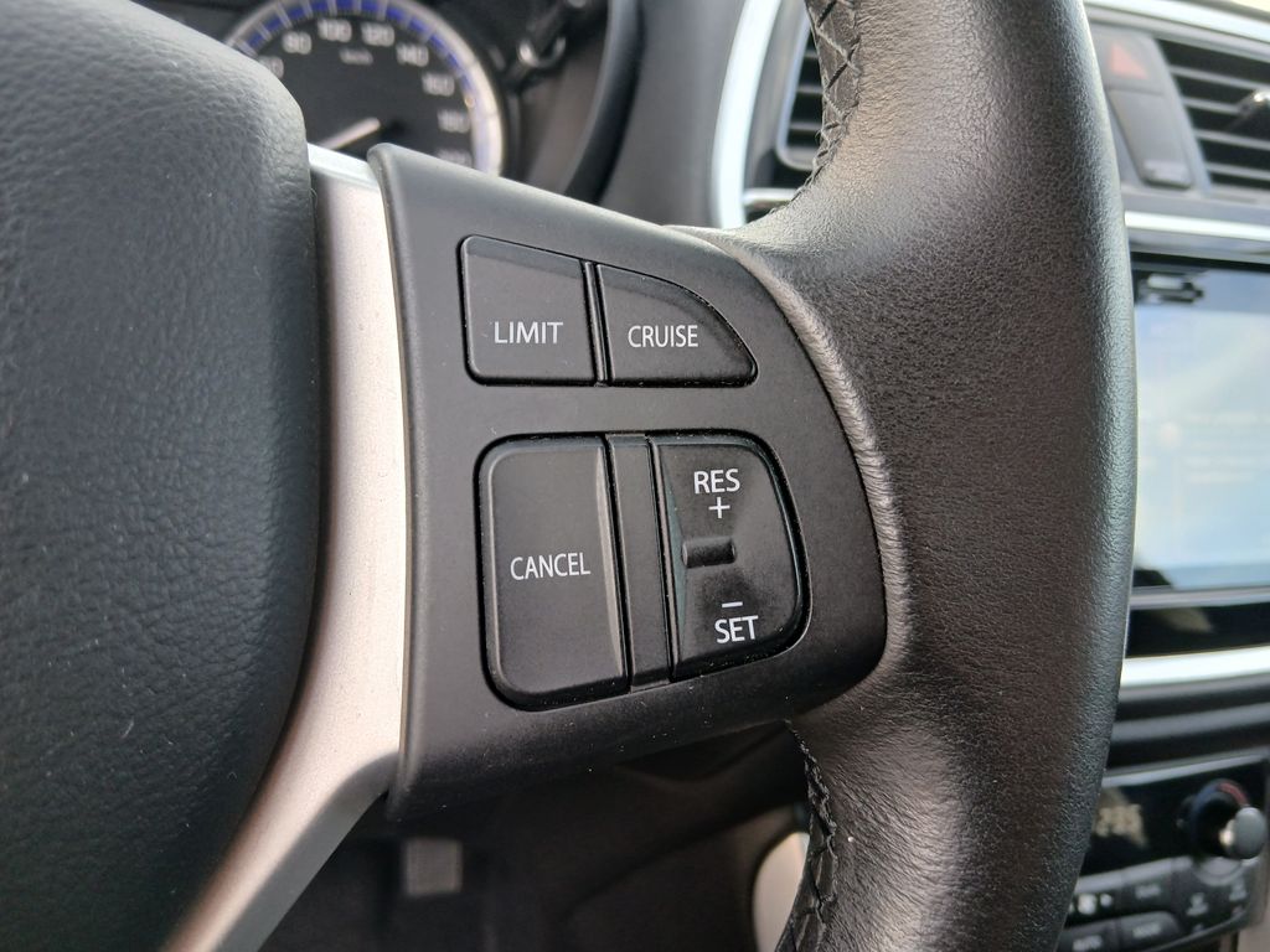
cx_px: 635
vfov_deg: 53.1
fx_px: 954
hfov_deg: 67.3
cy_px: 476
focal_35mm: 26
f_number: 1.8
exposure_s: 1/50
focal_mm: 3.98
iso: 100
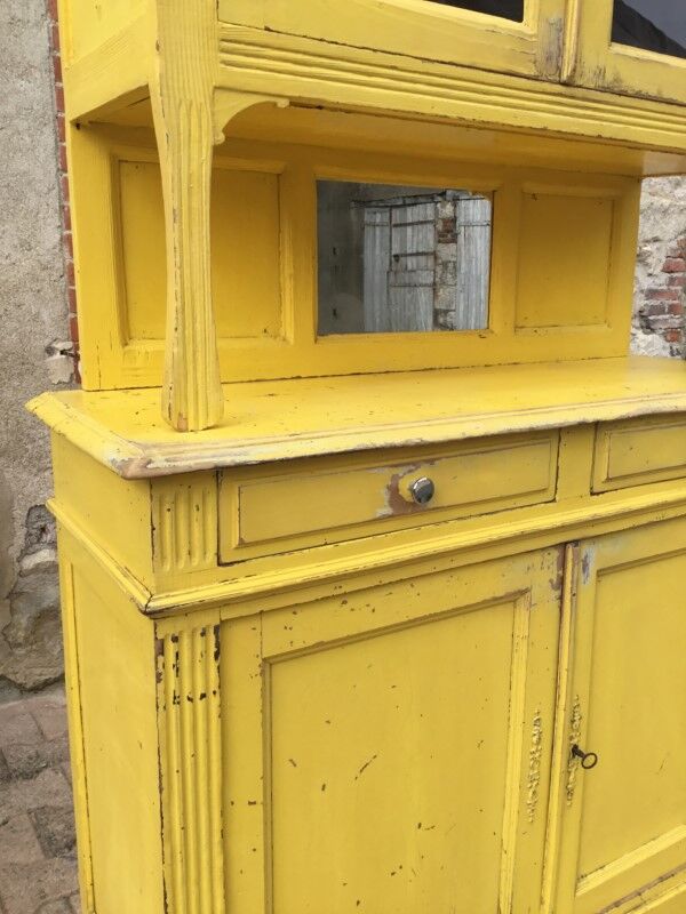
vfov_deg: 58.4
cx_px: 343
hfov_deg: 45.4
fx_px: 819
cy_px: 457
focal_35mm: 31
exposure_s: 1/582
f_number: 2.4
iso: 25
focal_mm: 3.3
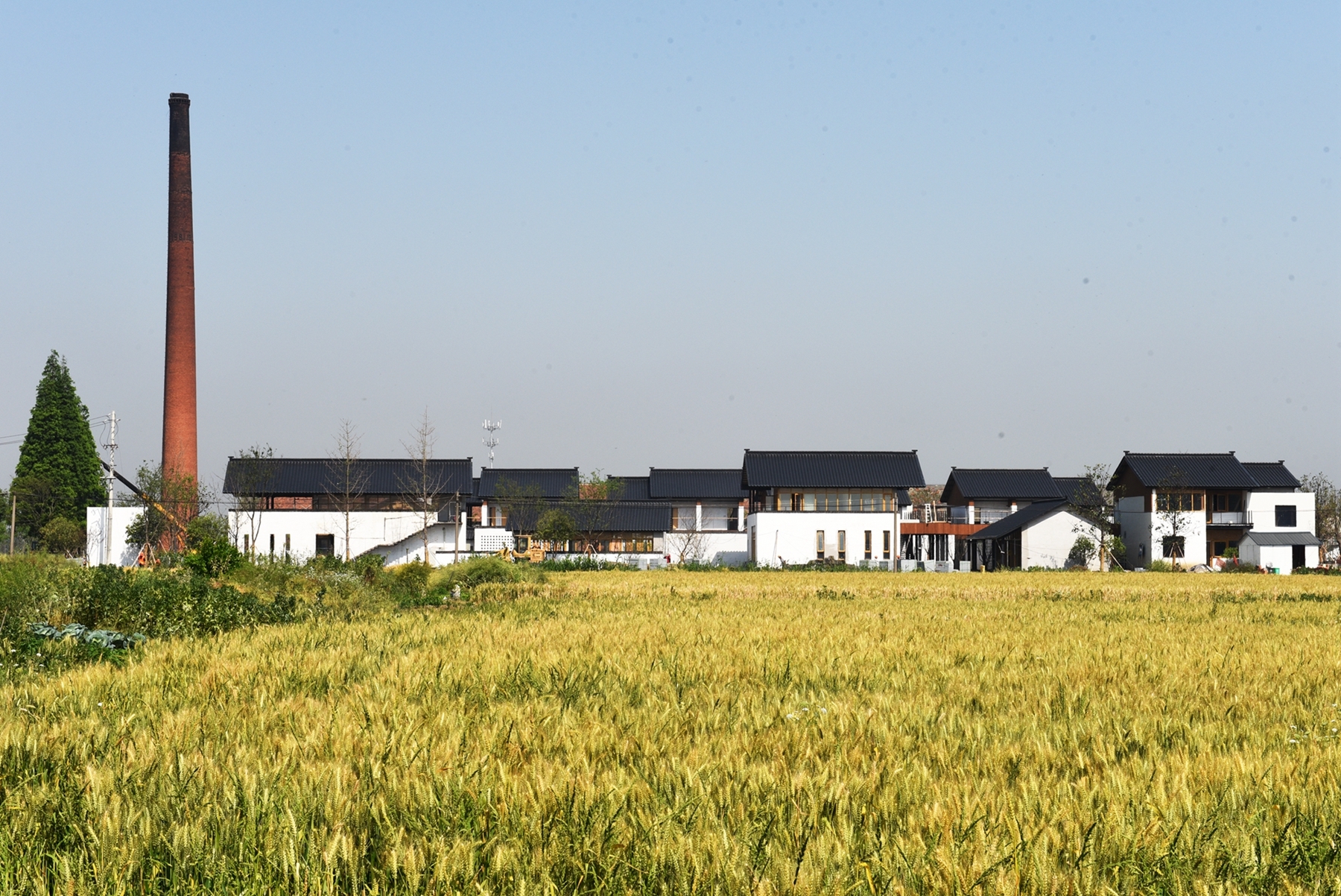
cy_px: 448
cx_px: 670
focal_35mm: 70
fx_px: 2609
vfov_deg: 19.5
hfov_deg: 28.8
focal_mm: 70
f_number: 18
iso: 400
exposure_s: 1/320
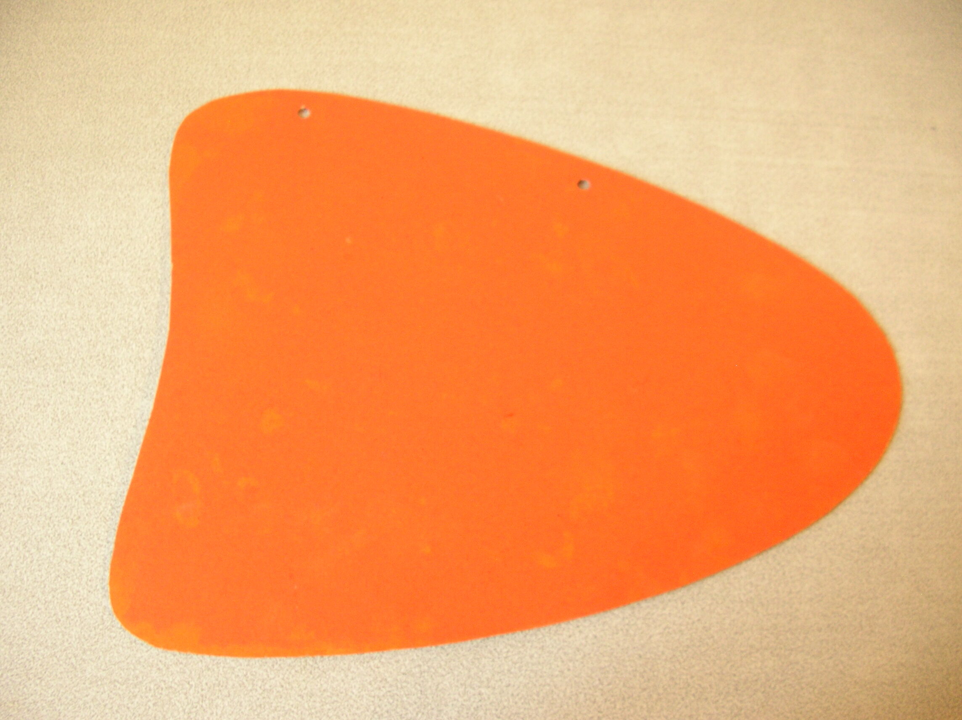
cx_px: 481
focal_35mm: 35
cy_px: 360
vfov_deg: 40.6
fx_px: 972
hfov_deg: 52.7
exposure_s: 1/4.7
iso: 157
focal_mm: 5.8
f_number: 2.8
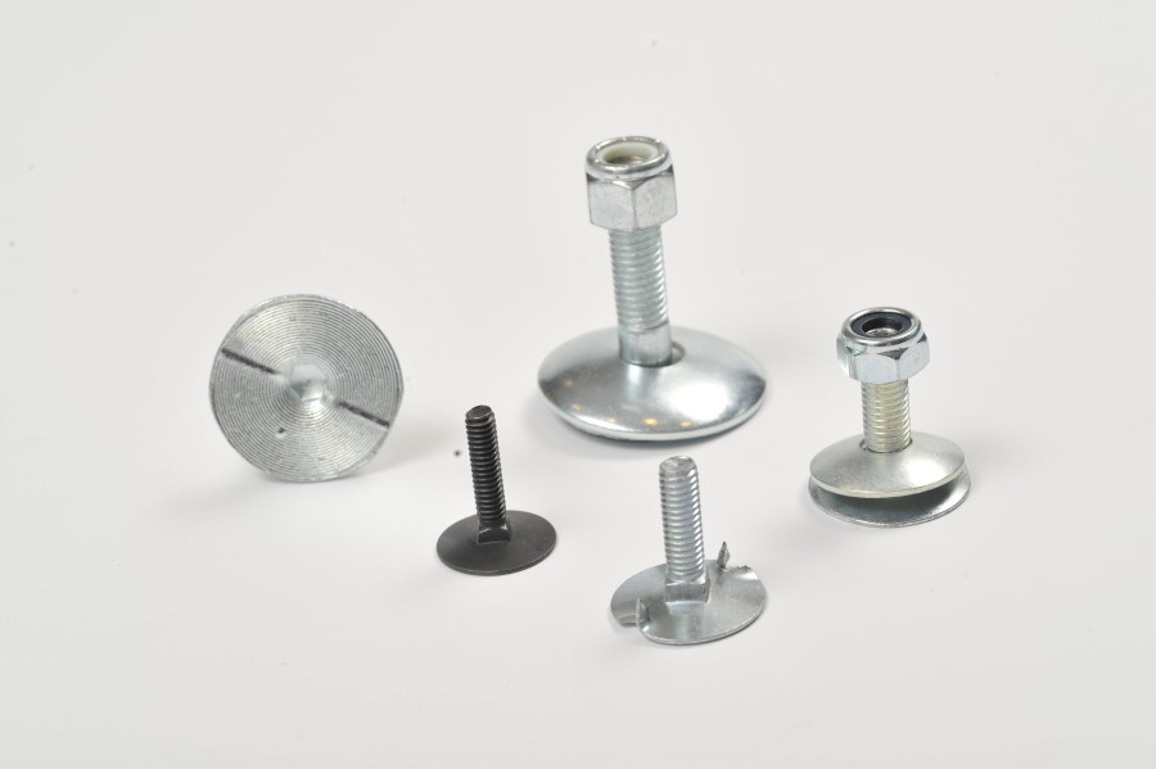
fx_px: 2728
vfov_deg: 16.1
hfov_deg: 23.9
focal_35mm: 85
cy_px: 384
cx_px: 578
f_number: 16
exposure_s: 1/200
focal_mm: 85
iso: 200
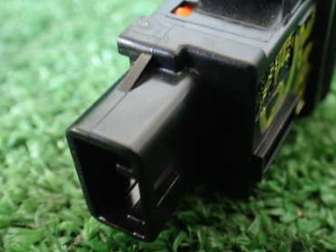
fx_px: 466
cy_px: 91
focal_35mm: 48
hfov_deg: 39.3
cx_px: 220
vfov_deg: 30.1
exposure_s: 1/40
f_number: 2.3
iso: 800
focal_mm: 5.4
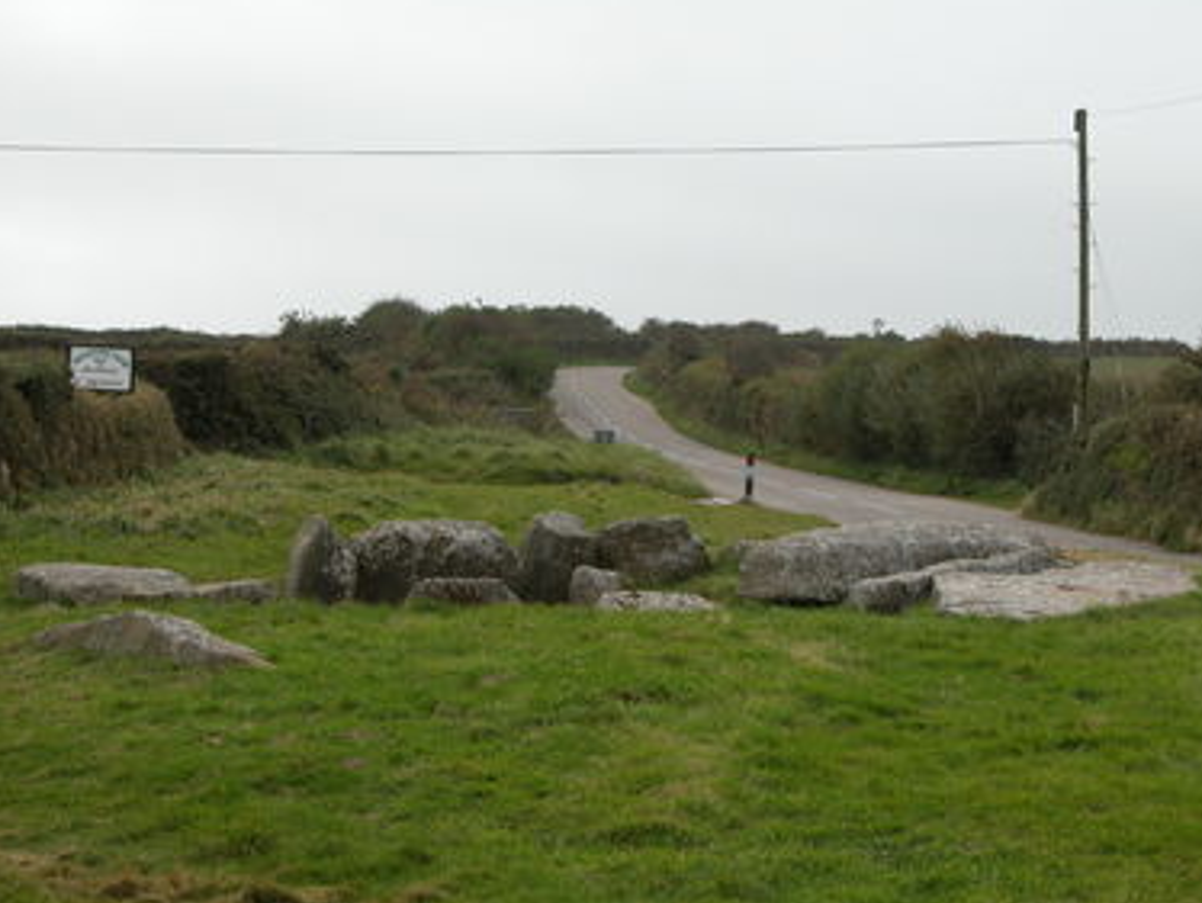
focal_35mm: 94
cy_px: 437
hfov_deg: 20.9
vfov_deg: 15.7
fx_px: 3266
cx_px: 611
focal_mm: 22.3
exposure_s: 1/331
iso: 100
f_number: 4.4
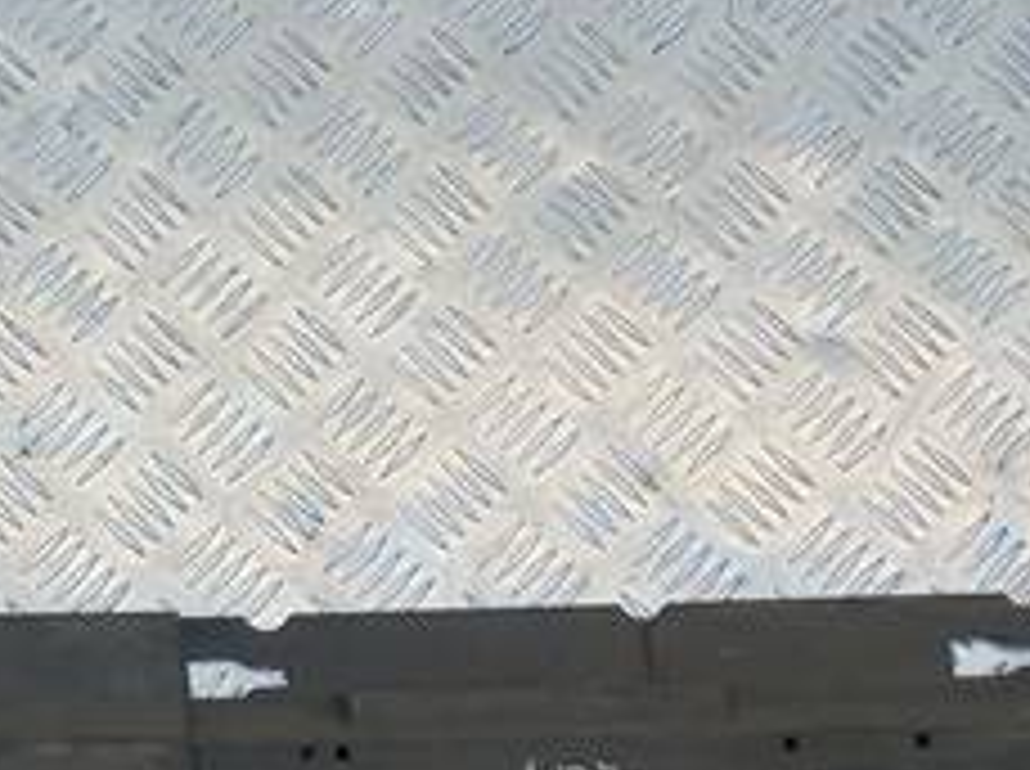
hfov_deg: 16.7
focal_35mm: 112
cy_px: 378
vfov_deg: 13.2
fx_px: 3327
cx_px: -252
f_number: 1.8
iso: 25
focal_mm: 4.6
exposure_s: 1/110
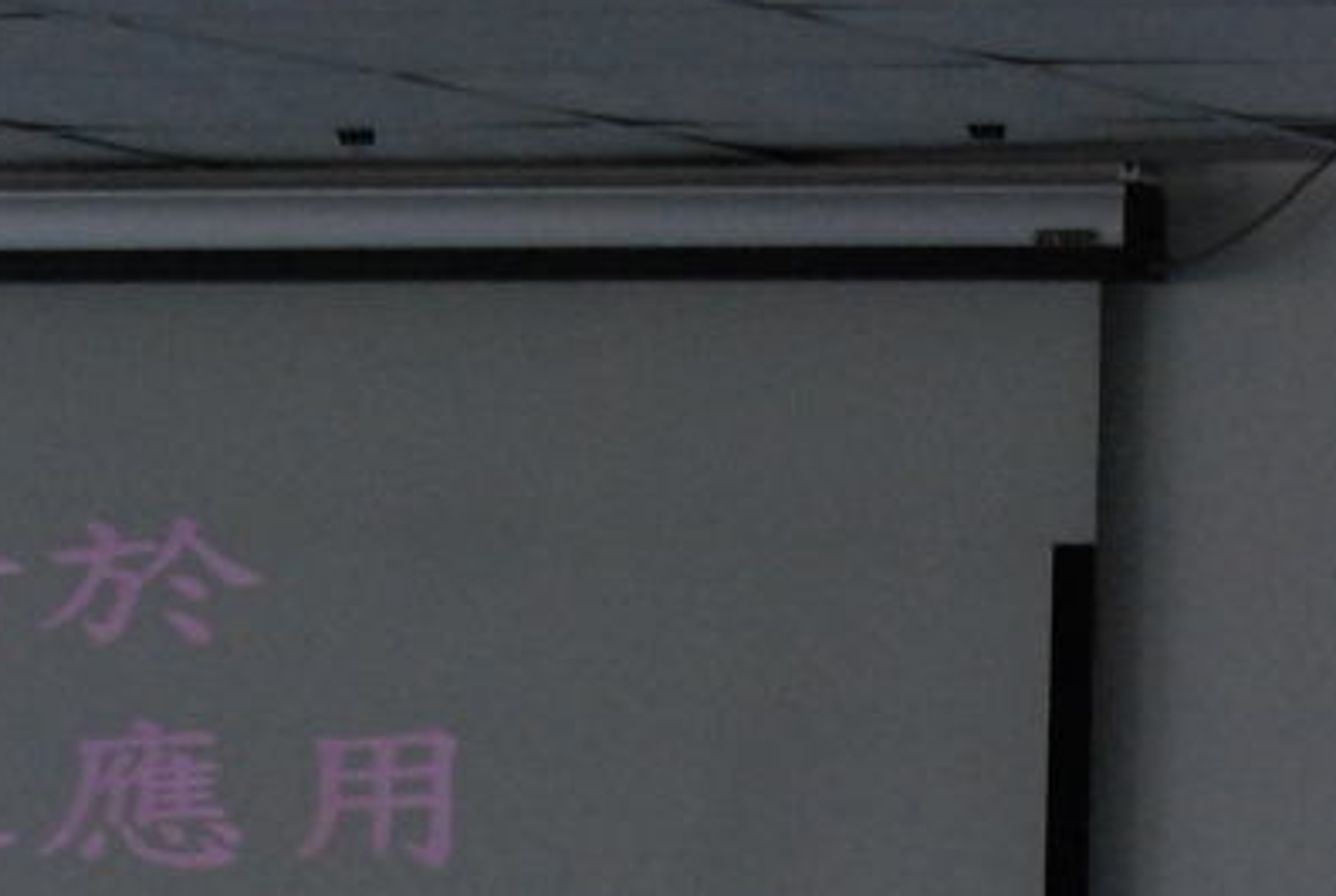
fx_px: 12286
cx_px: 981
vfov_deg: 4.2
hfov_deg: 6.2
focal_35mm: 330
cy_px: 1444
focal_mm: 45
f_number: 5.3
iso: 640
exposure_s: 1/30
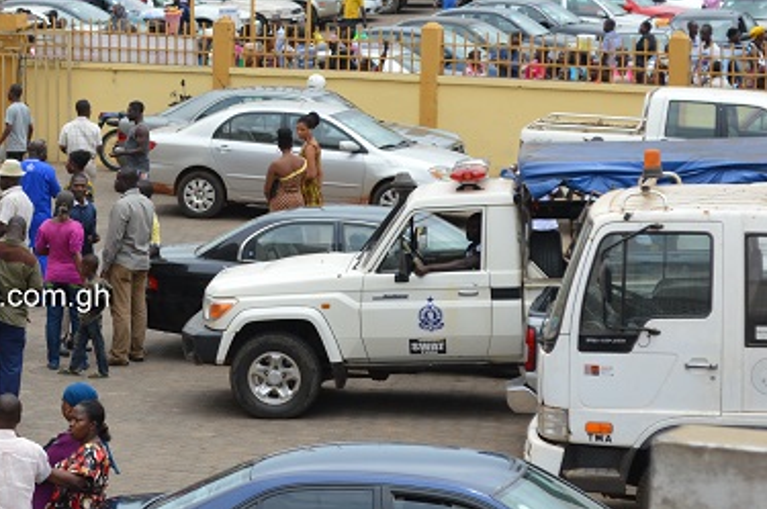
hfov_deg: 13.2
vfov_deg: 8.9
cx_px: 63
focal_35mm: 154
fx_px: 3275
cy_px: 228
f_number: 8
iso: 100
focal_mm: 55
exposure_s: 1/250
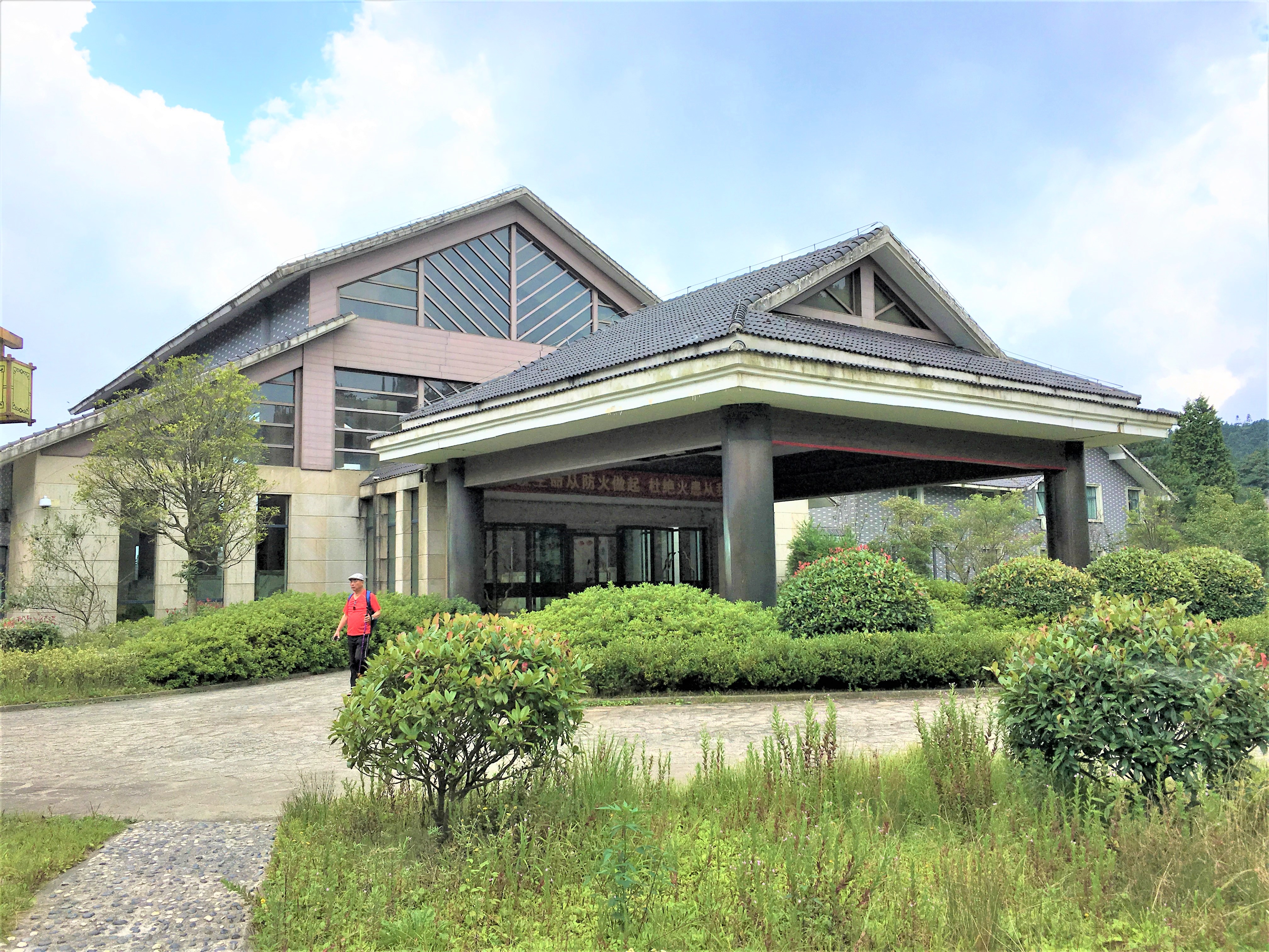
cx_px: 634
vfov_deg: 48.2
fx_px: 1063
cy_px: 476
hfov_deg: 61.7
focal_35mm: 29
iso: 25
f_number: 2.2
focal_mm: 4.15
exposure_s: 1/1876
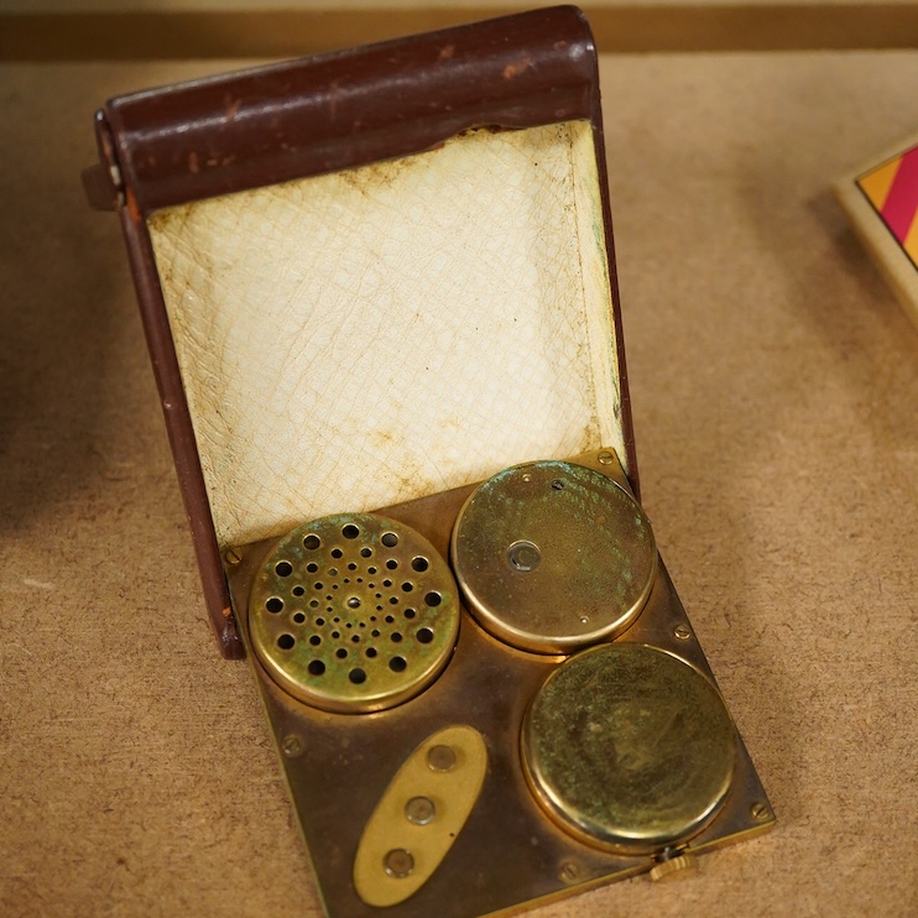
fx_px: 1740
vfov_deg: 29.5
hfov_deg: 29.6
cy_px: 426
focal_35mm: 58
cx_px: 455
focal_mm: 30
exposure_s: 1/160
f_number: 4.5
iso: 2500
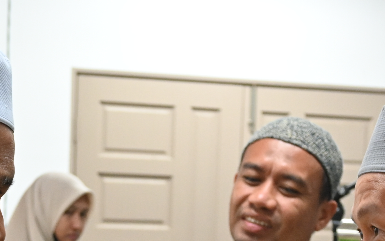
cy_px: 344
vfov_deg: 11.4
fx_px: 1162
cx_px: 186
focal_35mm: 111
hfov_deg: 18.8
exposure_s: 1/125
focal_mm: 25.5
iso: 1250
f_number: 4.2
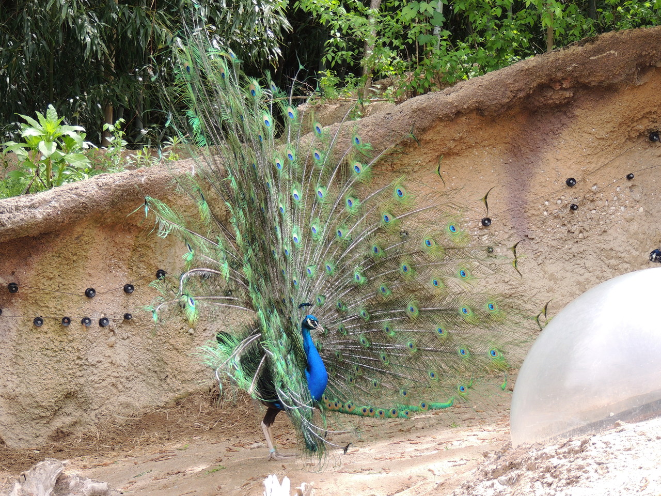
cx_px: 330
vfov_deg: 11.0
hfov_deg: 14.6
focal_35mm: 135
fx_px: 2578
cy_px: 248
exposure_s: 1/125
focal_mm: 24
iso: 125
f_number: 4.3
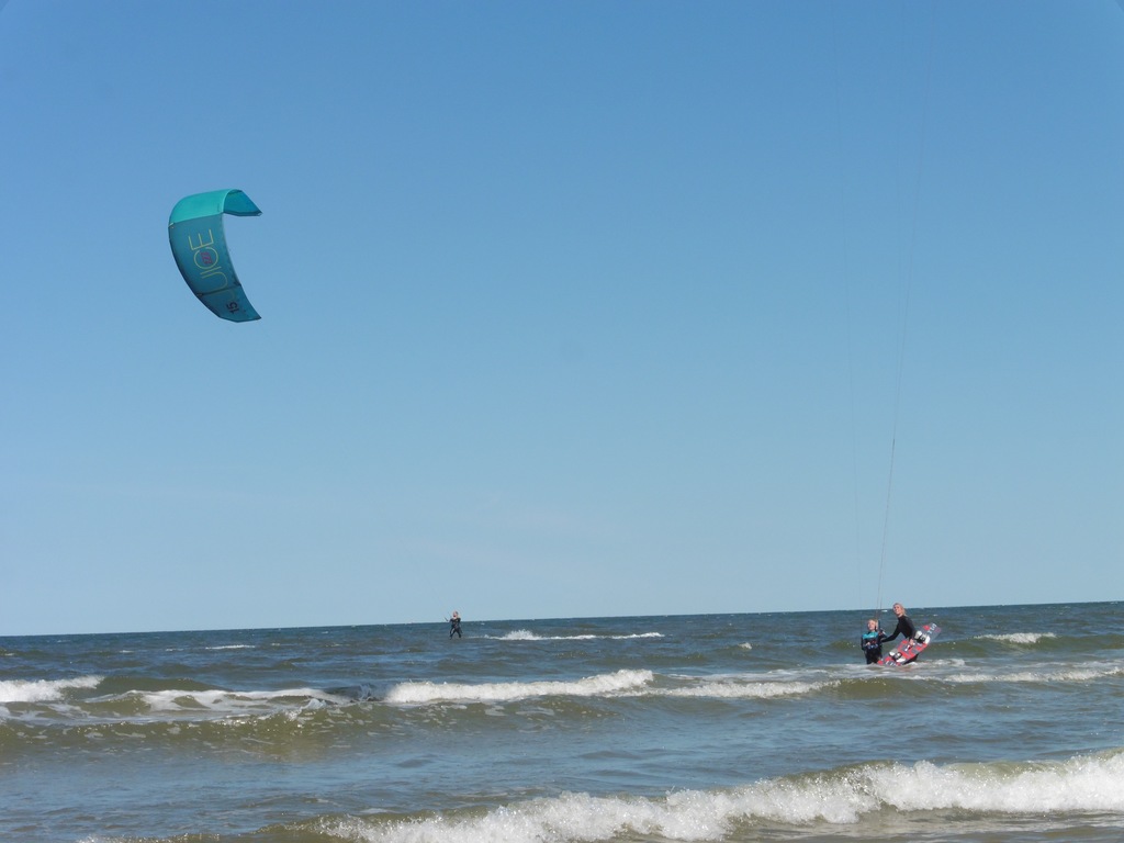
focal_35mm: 79
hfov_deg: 24.7
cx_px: 562
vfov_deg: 18.7
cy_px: 422
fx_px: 2565
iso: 100
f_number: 5.6
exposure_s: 1/500
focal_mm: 14.2
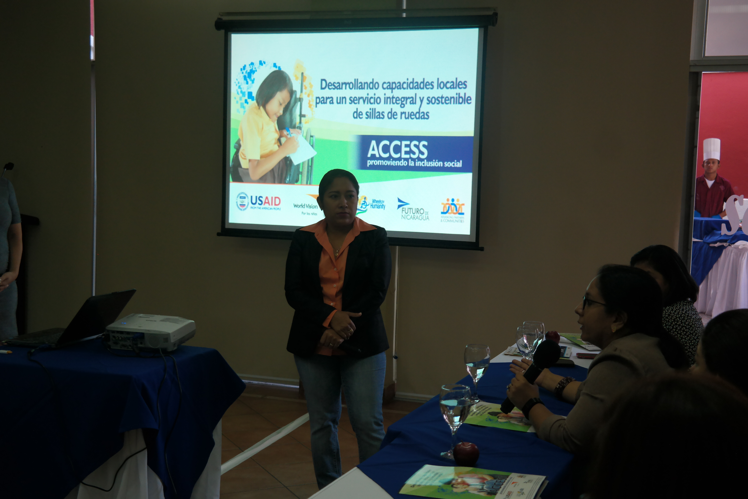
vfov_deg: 28.6
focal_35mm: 47
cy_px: 250
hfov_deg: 41.9
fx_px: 976
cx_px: 374
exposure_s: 1/60
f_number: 4.5
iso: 800
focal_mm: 31
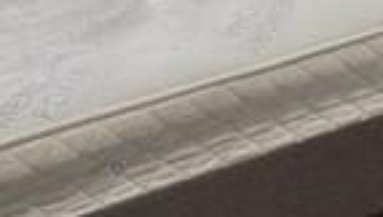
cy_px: -375
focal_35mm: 109
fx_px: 1109
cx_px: 383
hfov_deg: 19.1
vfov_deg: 9.4
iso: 100
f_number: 2.2
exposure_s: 1/100
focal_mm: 2.22
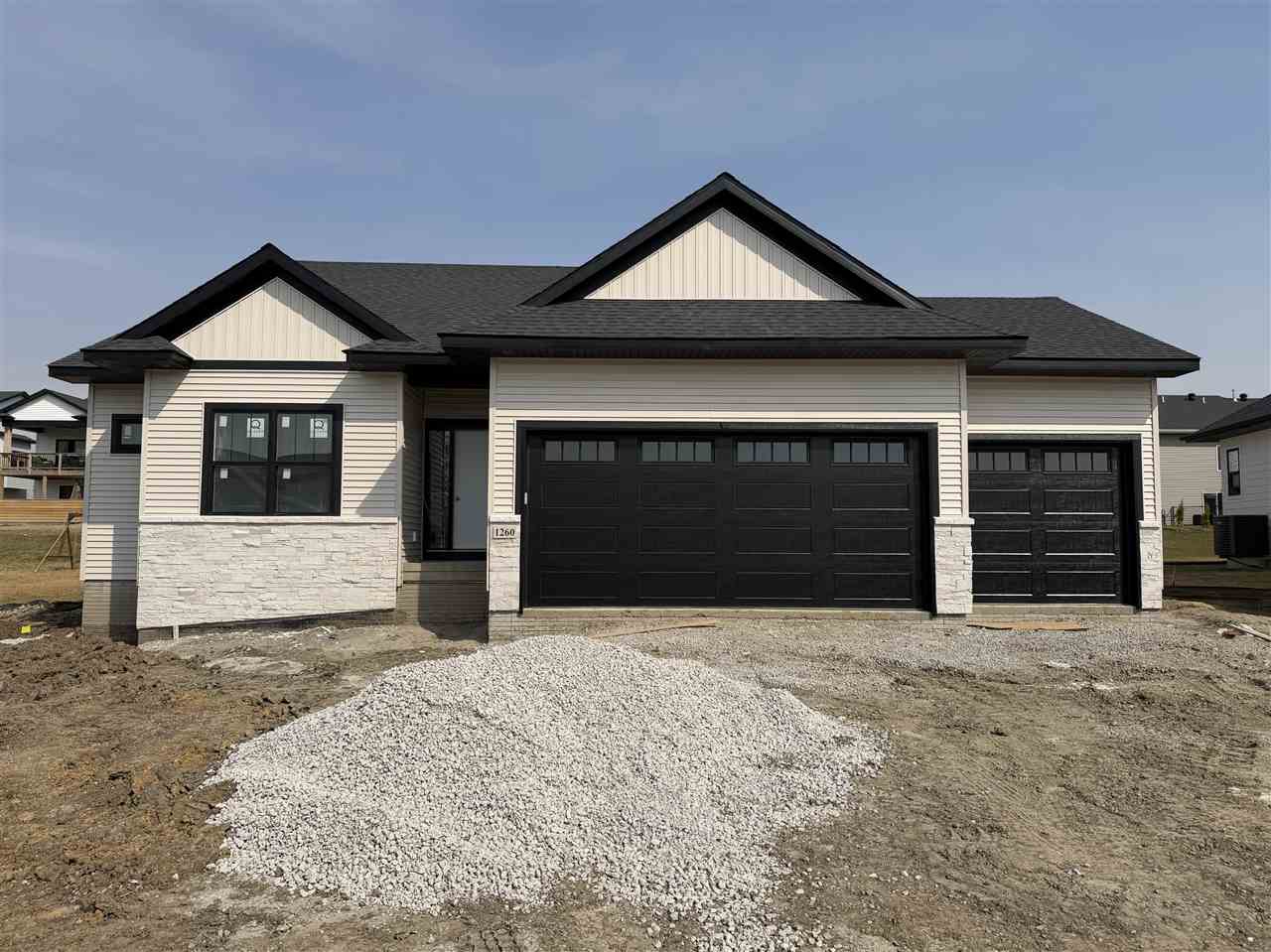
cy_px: 476
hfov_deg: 71.6
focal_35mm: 24
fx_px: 881
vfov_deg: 56.8
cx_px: 636
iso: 80
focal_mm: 6.76
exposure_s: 1/7353
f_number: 1.78
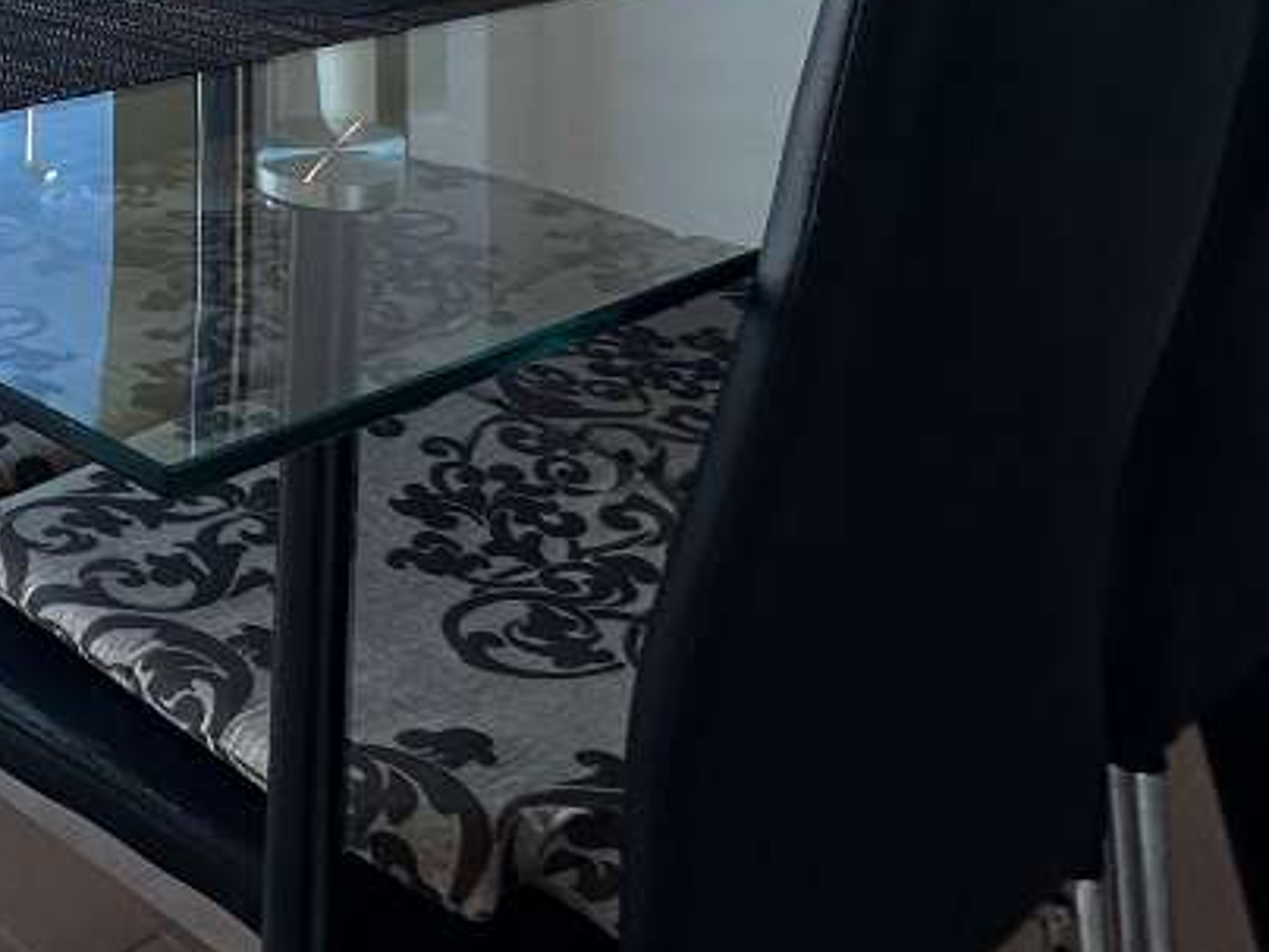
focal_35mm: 52
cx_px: -242
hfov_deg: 31.2
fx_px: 1906
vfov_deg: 23.2
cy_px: -435
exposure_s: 1/239
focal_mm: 2.22
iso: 40
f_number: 2.2
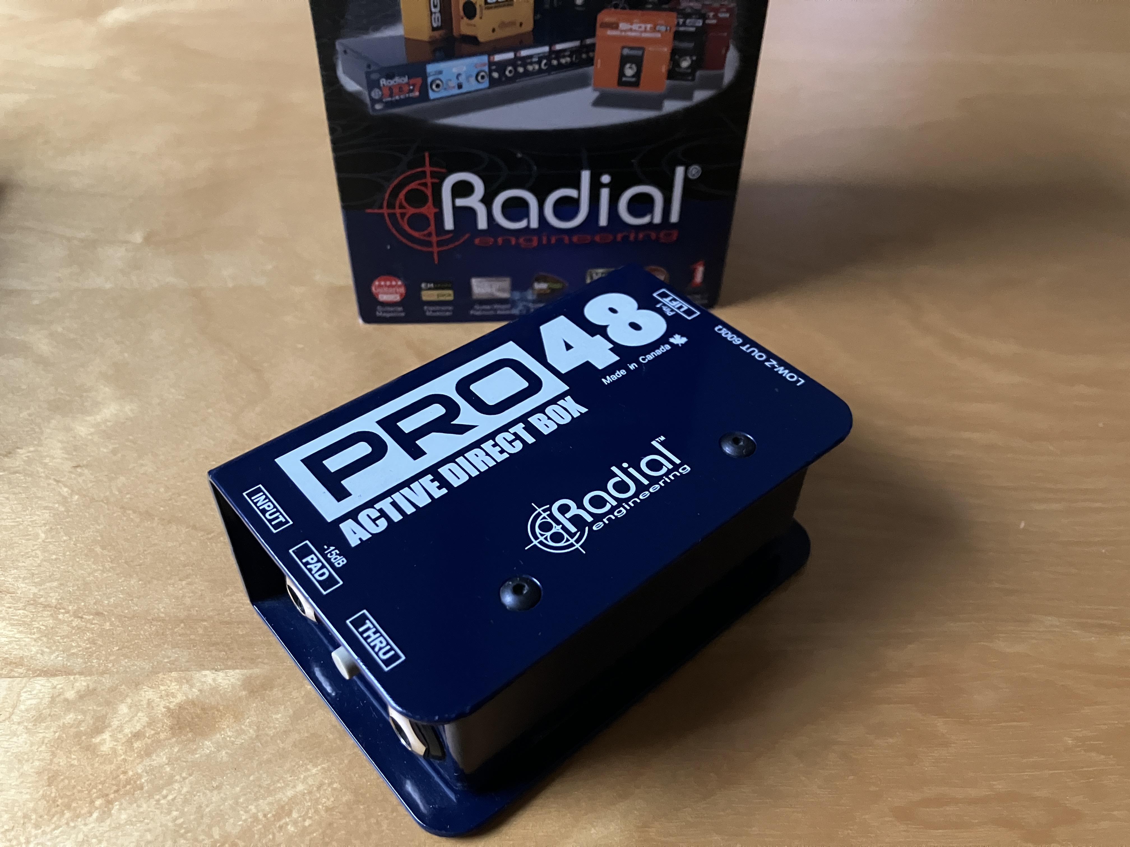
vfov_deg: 49.7
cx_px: 565
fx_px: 914
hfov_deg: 63.4
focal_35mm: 28
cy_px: 424
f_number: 1.8
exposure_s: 1/24
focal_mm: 3.99
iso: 640
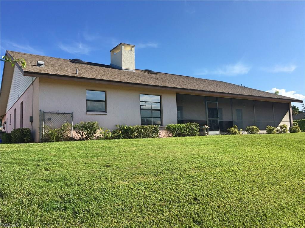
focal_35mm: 29
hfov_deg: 61.7
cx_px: 152
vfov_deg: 48.2
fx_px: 256
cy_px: 114
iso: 25
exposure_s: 1/1570
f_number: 2.2
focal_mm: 4.15
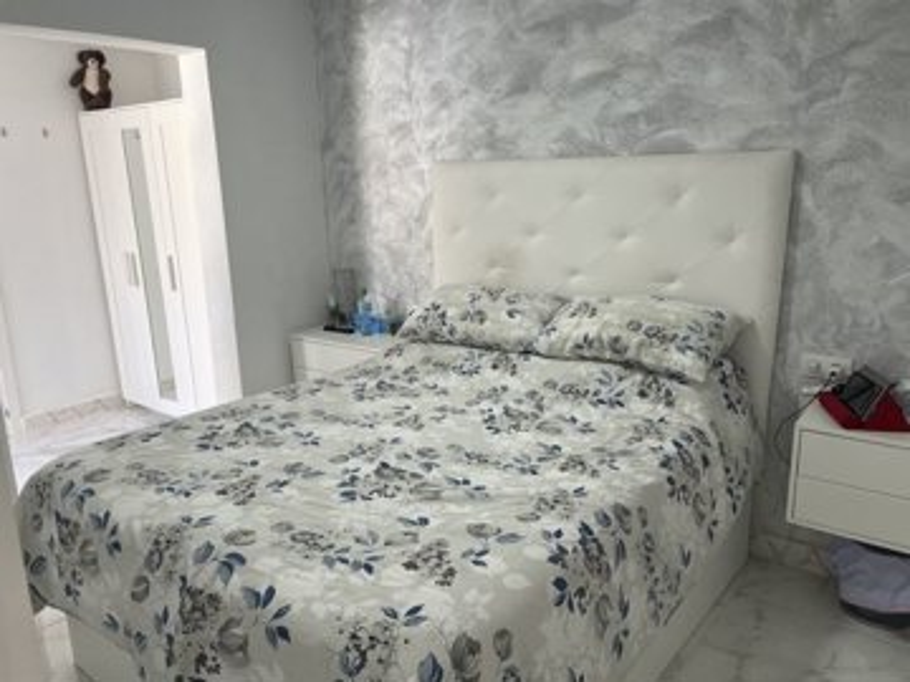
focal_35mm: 26
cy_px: 341
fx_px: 683
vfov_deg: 53.1
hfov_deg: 67.3
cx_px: 455
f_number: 1.6
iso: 80
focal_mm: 4.2
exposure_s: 1/121
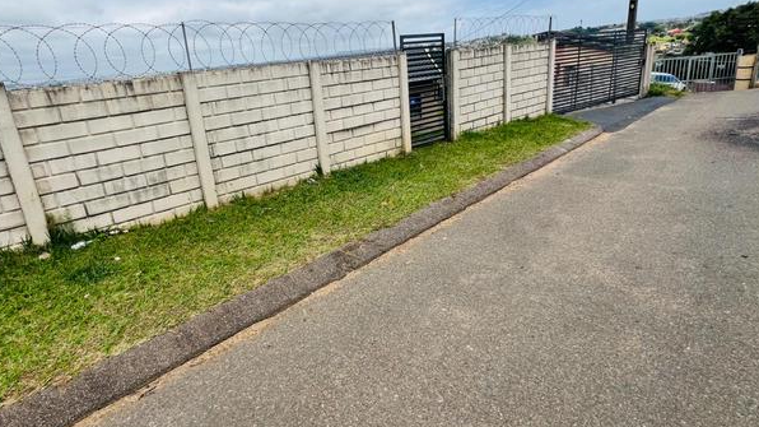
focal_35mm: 19
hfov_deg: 89.1
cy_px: 187
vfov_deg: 58.1
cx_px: 329
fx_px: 382
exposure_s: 1/1531
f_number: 1.8
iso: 32
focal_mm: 1.57
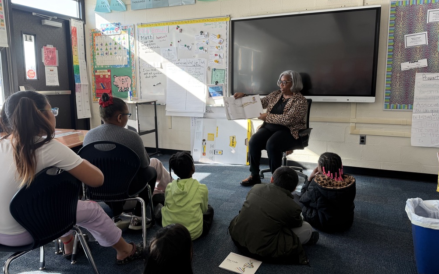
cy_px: 127
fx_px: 311
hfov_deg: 70.4
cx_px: 216
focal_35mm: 26
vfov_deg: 47.5
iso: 100
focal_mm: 6.76
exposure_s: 1/121
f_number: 1.78
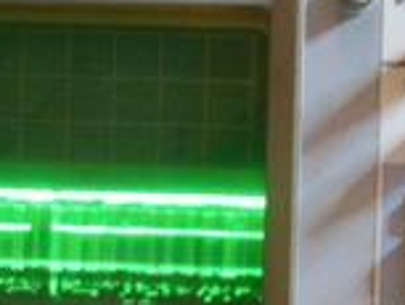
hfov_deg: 26.4
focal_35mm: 73
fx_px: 855
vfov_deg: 19.0
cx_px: 116
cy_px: 374
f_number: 3.2
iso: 400
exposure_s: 1/13
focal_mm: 4.5
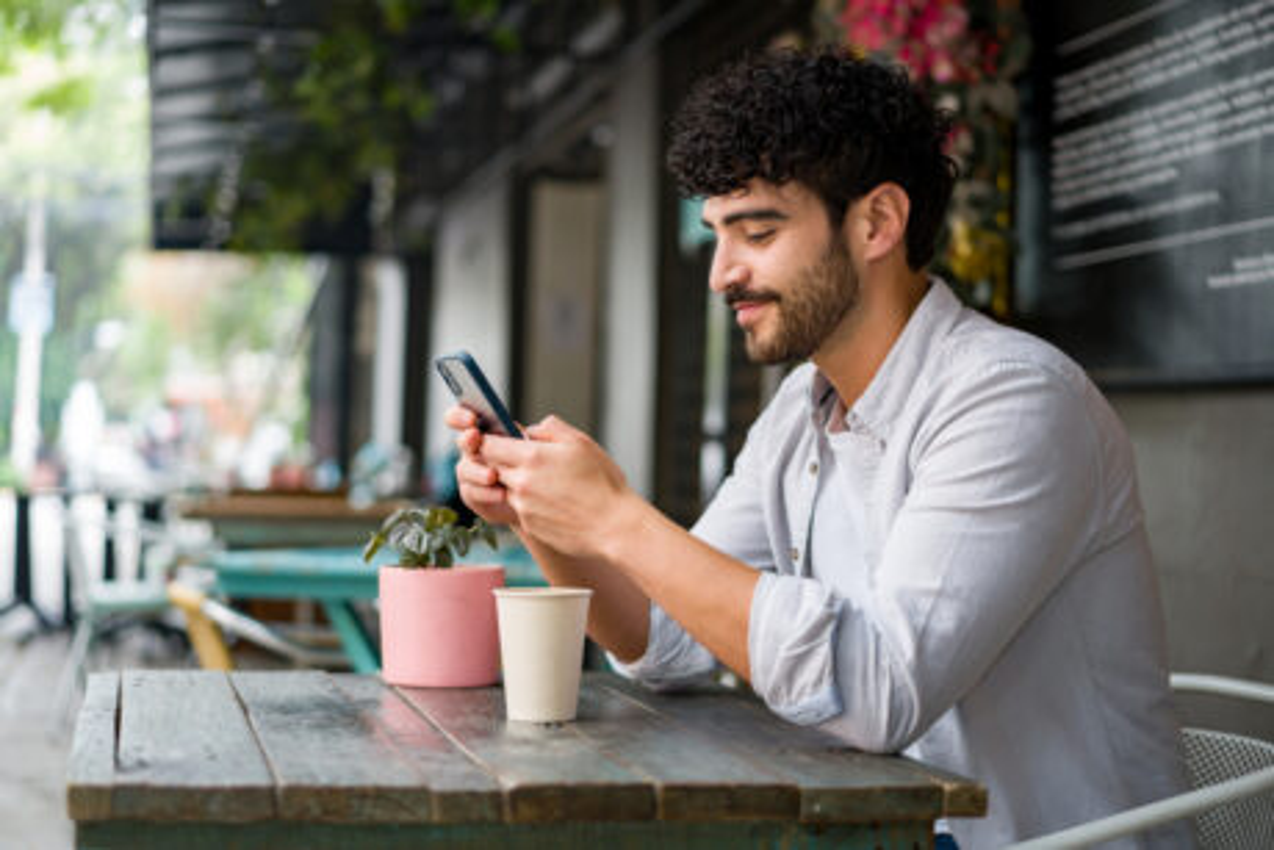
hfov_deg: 36.2
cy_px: 425
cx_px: 637
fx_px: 1947
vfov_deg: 24.6
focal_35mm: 55
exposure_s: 1/250
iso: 320
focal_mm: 55
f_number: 2
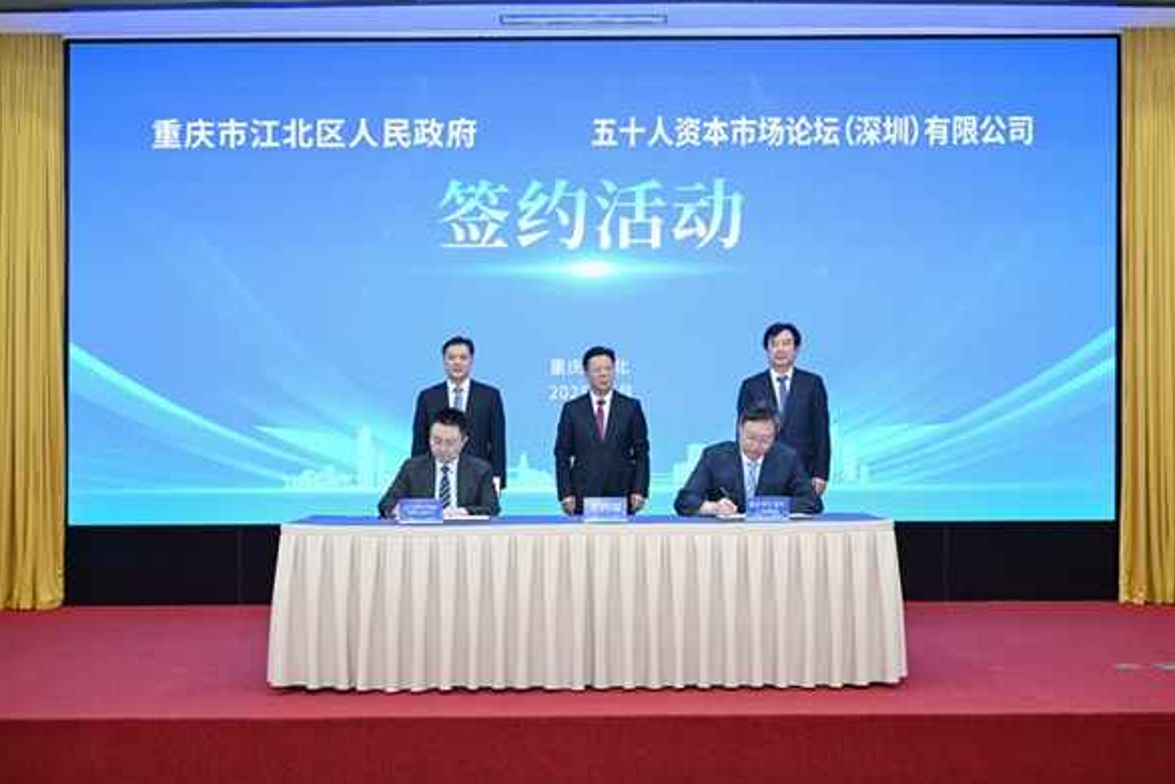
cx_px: 596
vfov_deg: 31.2
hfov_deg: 45.4
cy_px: 391
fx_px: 1404
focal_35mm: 43
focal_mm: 42
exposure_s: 1/125
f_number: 5.6
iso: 1250
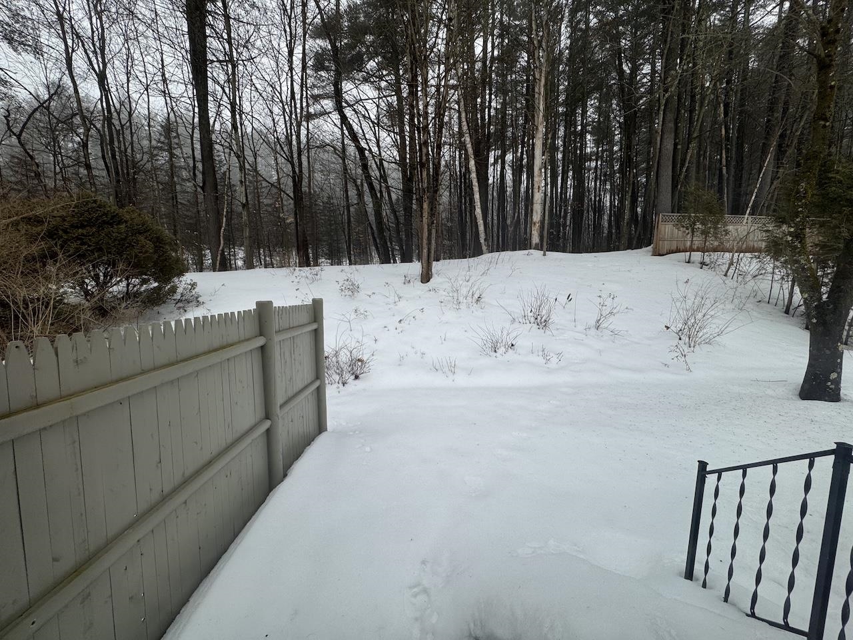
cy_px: 320
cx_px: 426
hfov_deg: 102.1
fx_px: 345
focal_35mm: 14
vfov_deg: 85.7
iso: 40
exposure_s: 1/561
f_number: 2.2
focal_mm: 2.22
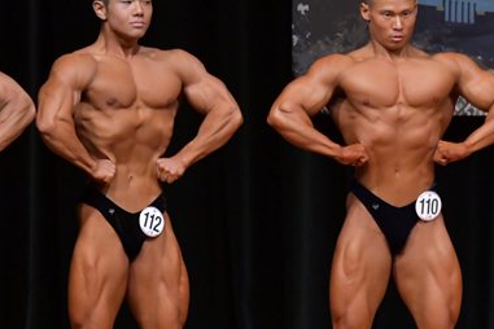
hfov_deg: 3.8
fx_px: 7533
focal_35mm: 549
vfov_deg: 2.5
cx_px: 265
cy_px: 231
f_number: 5.6
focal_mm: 180
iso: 5000
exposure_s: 1/400
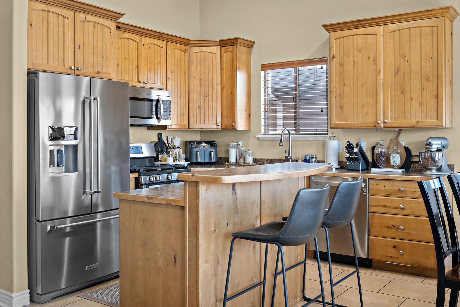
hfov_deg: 54.4
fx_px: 447
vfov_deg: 37.8
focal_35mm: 35
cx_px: 230
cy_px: 130
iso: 500
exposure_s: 1/2.5
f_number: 8
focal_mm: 30
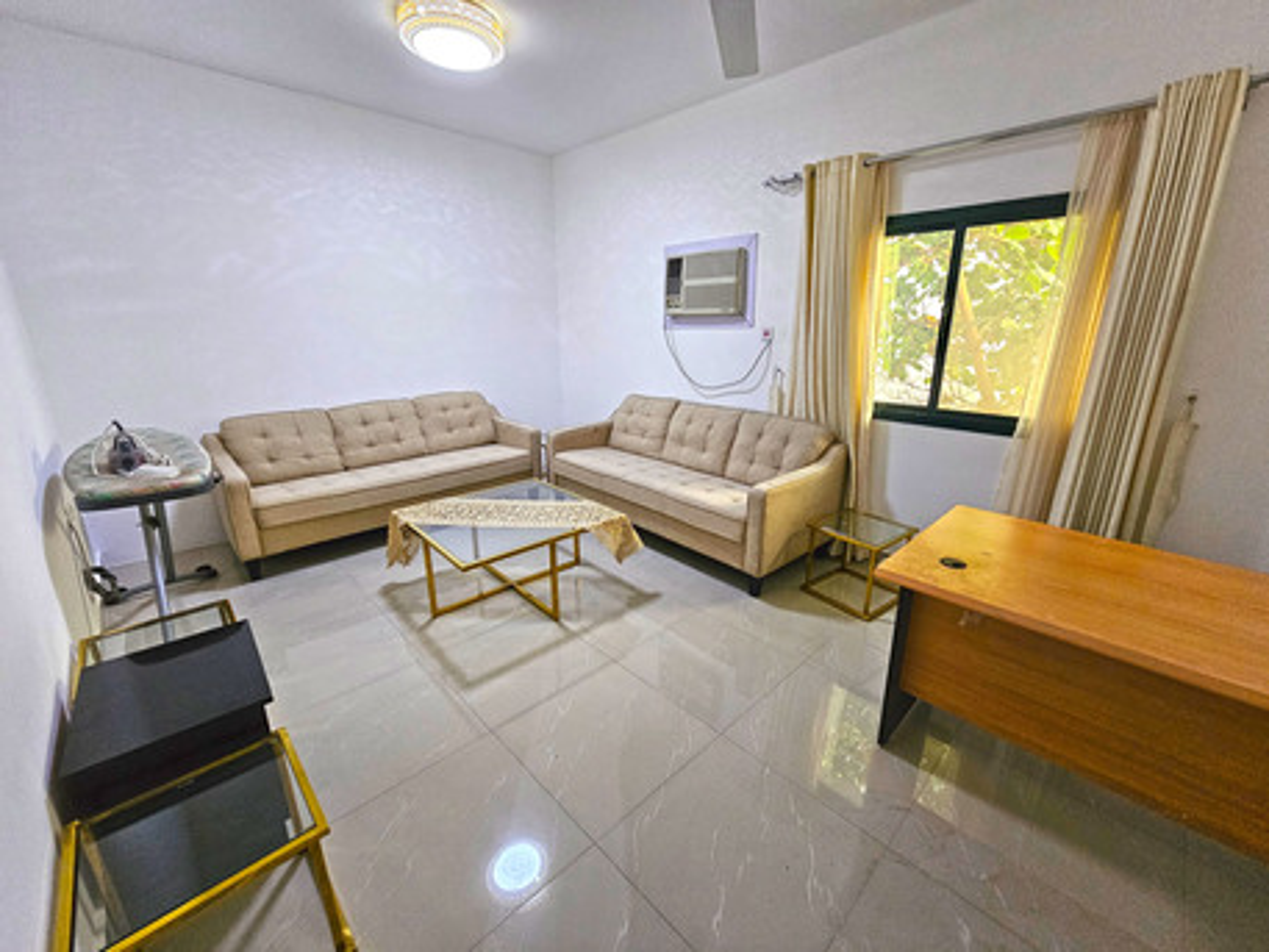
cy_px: 476
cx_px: 634
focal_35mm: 13
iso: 400
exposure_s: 1/50
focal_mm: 2.2
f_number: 2.2
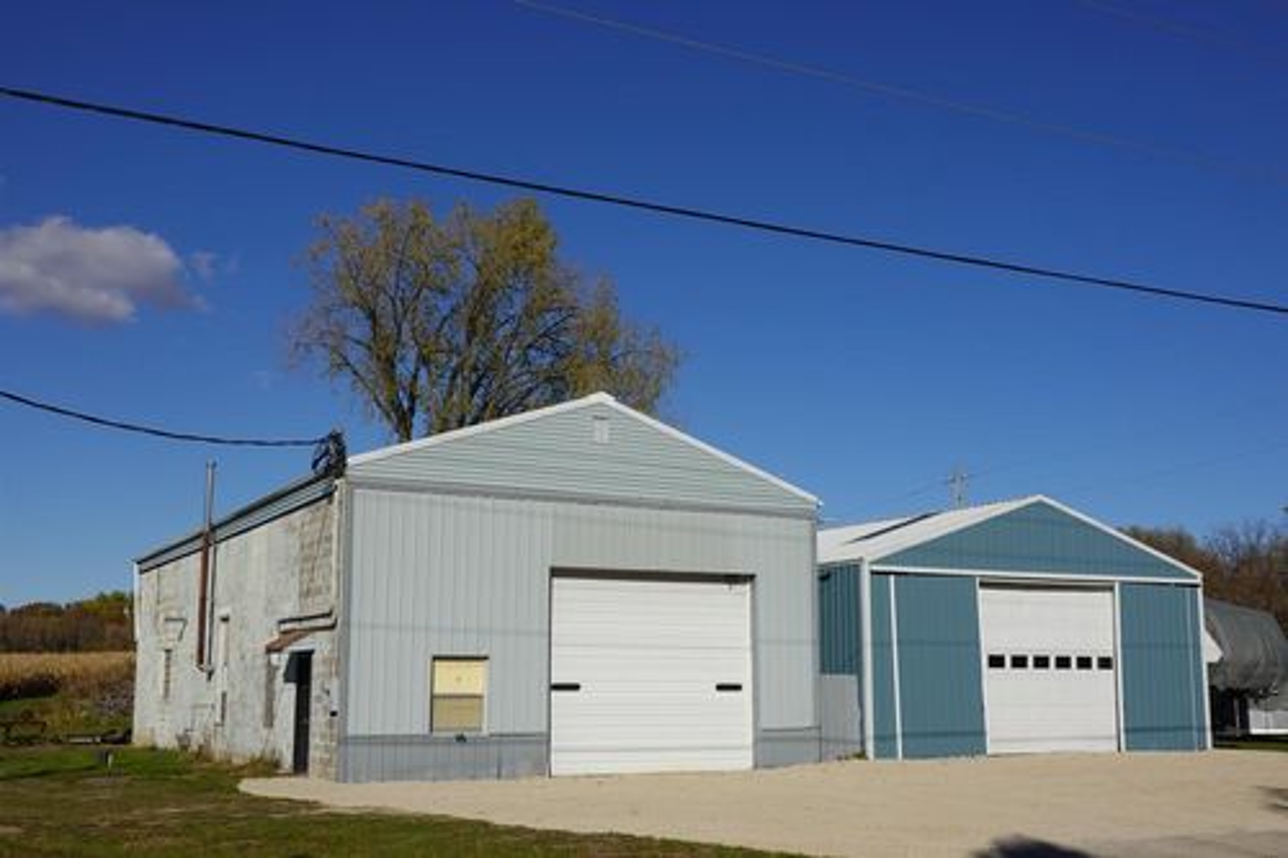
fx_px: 1431
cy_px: 429
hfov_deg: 48.5
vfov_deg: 33.4
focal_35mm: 40
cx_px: 644
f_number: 5.6
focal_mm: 14.99
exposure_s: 1/1000
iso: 100
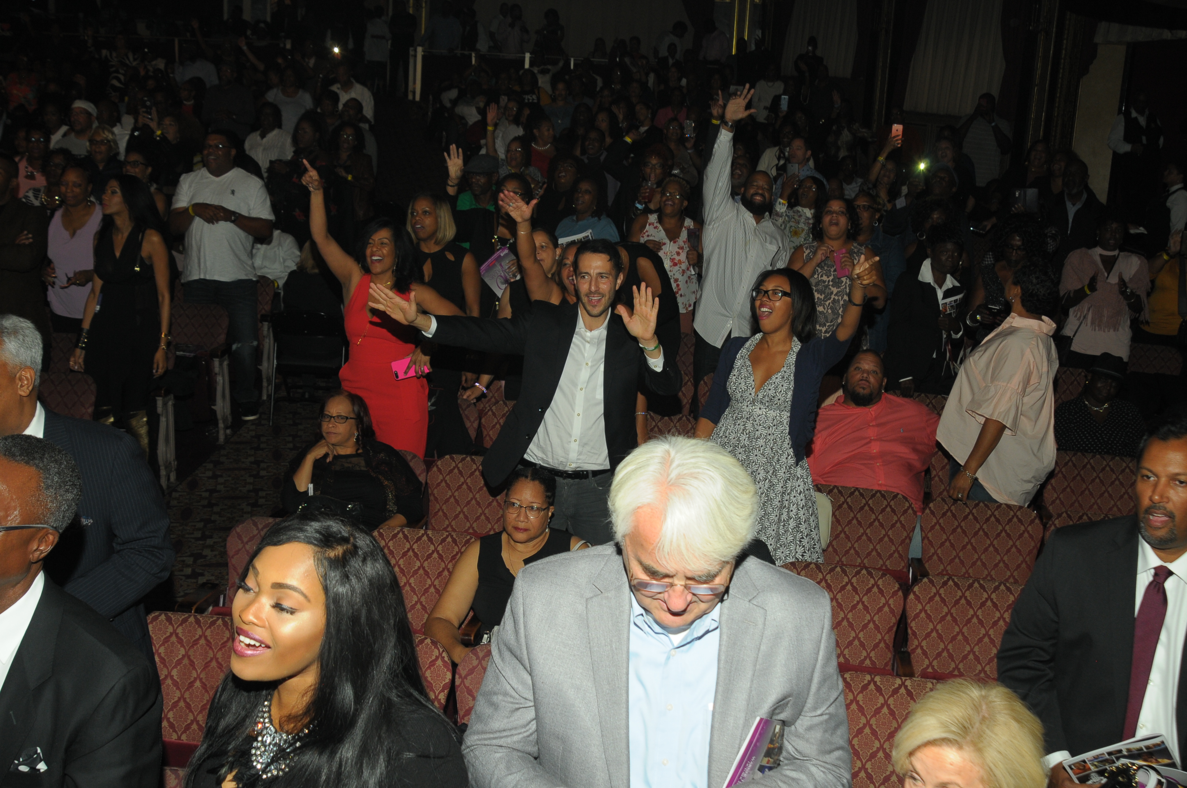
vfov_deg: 36.8
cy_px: 394
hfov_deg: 53.2
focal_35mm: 36
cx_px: 594
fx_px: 1186
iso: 400
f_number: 5
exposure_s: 1/60
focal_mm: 24
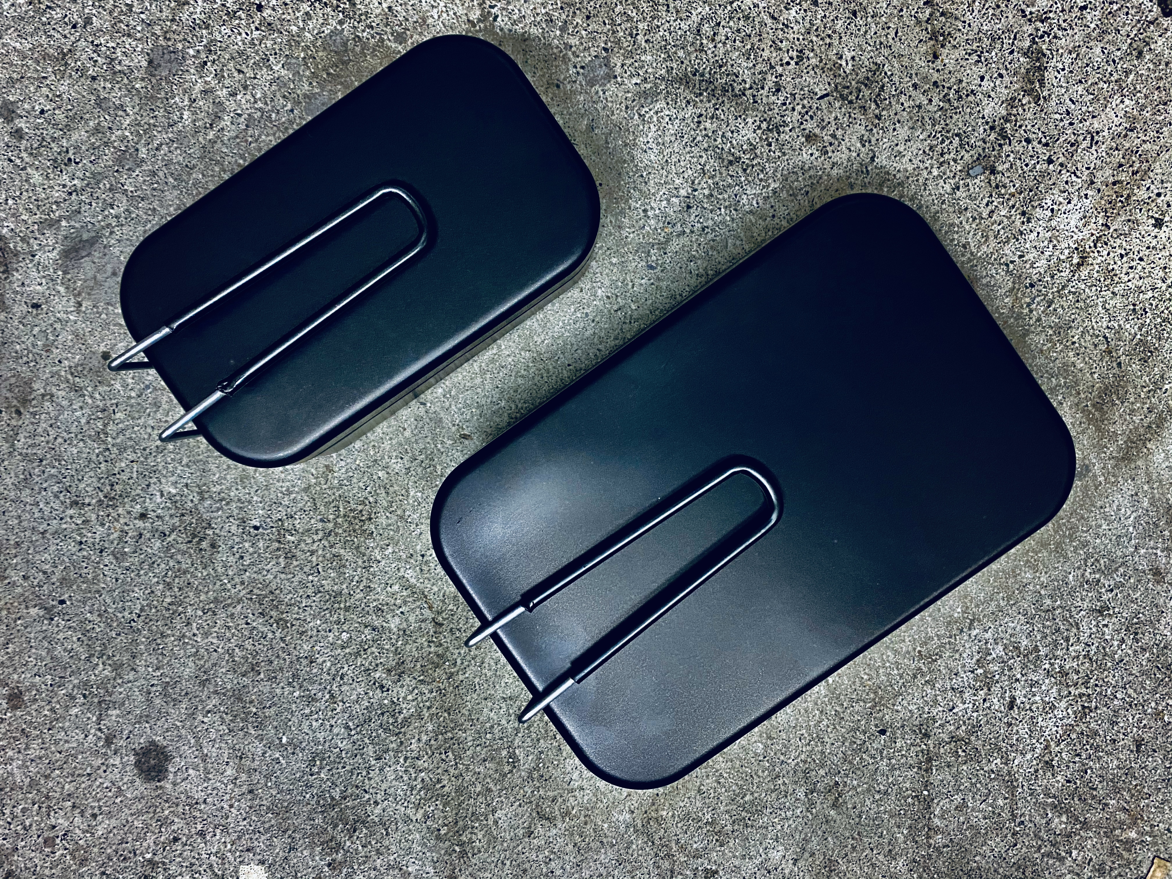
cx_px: 586
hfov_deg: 67.3
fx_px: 880
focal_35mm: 26
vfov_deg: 53.1
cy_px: 440
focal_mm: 4.25
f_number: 1.8
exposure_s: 1/40
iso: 320
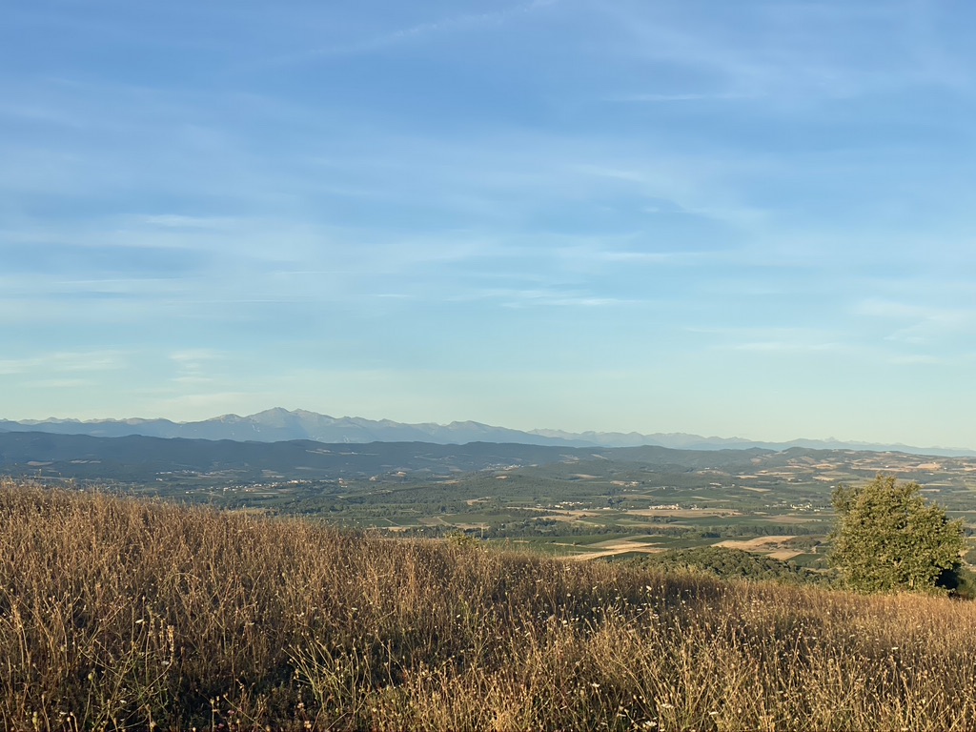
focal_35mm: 52
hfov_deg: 36.8
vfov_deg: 28.0
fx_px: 1466
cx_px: 488
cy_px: 366
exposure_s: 1/959
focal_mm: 6
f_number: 2
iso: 20
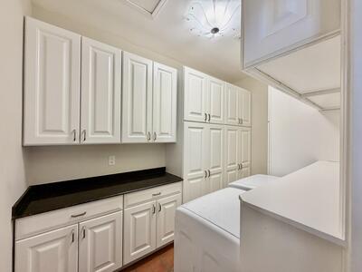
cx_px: 181
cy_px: 136
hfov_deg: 102.1
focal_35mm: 14
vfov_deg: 85.7
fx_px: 146
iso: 250
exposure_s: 1/120
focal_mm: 2.22
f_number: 2.2
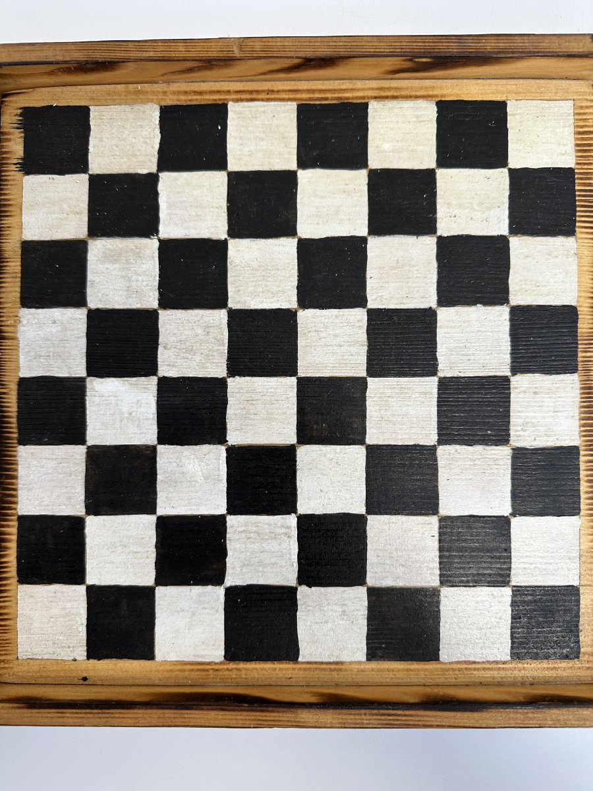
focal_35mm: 24
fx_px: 548
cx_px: 296
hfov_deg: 56.8
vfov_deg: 71.6
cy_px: 396
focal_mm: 6.9
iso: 100
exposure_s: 1/100
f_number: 1.8
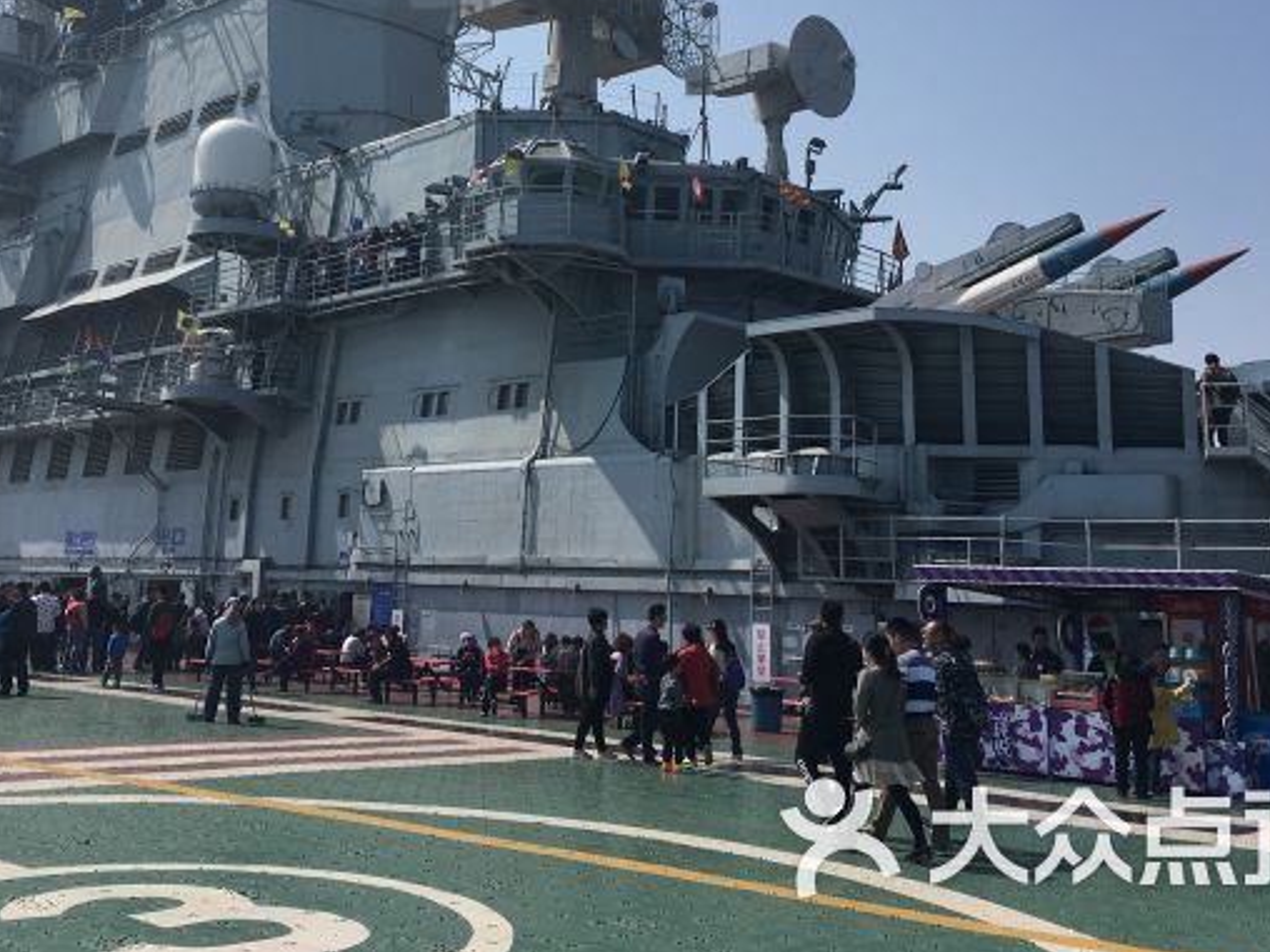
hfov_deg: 46.6
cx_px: 532
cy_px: 311
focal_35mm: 40
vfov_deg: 35.6
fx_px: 1468
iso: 25
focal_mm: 4.15
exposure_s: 1/2959
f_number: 2.2
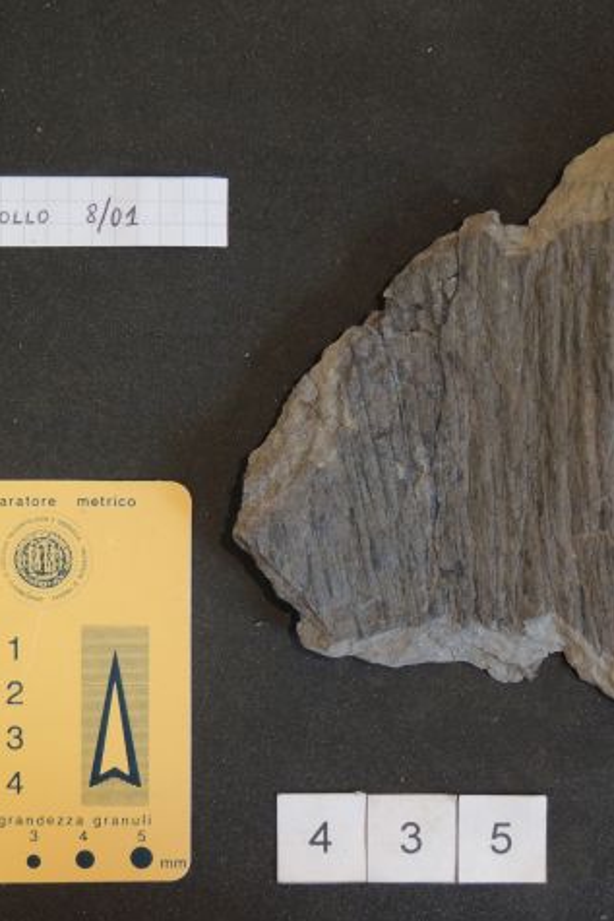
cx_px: 399
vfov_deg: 17.2
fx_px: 3042
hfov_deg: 11.5
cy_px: 461
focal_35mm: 119
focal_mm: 15.1
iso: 400
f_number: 4
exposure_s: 1/30
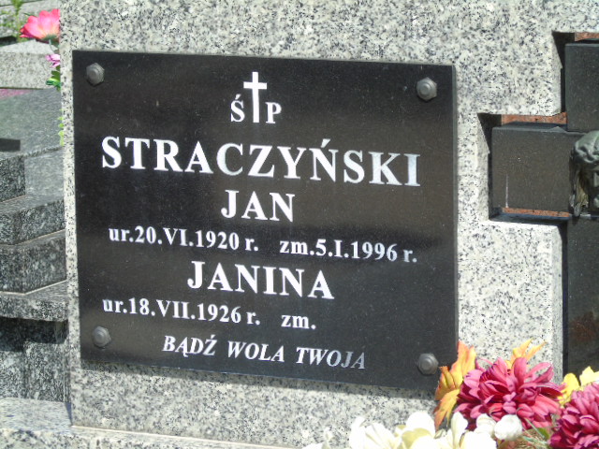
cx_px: 300
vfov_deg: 8.0
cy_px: 224
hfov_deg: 10.6
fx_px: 3219
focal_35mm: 186
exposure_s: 1/250
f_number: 5
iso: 80
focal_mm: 33
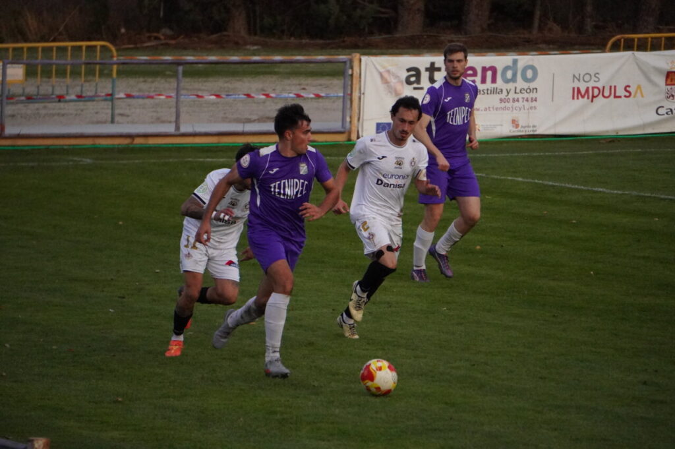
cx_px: 338
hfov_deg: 6.5
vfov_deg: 4.4
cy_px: 224
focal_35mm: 315
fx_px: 5901
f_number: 6.3
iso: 6400
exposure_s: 1/2500
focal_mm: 210
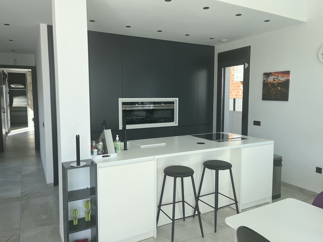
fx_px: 243
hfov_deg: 67.3
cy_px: 121
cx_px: 162
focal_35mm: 26
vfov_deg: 53.1
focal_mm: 5.1
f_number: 1.6
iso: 50
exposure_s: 1/864
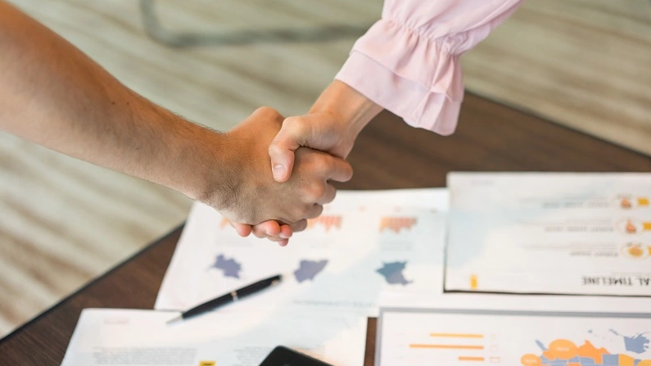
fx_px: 1001
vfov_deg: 20.7
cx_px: 324
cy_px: 198
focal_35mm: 58
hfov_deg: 36.0
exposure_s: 1/320
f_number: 2.2
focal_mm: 55
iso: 200
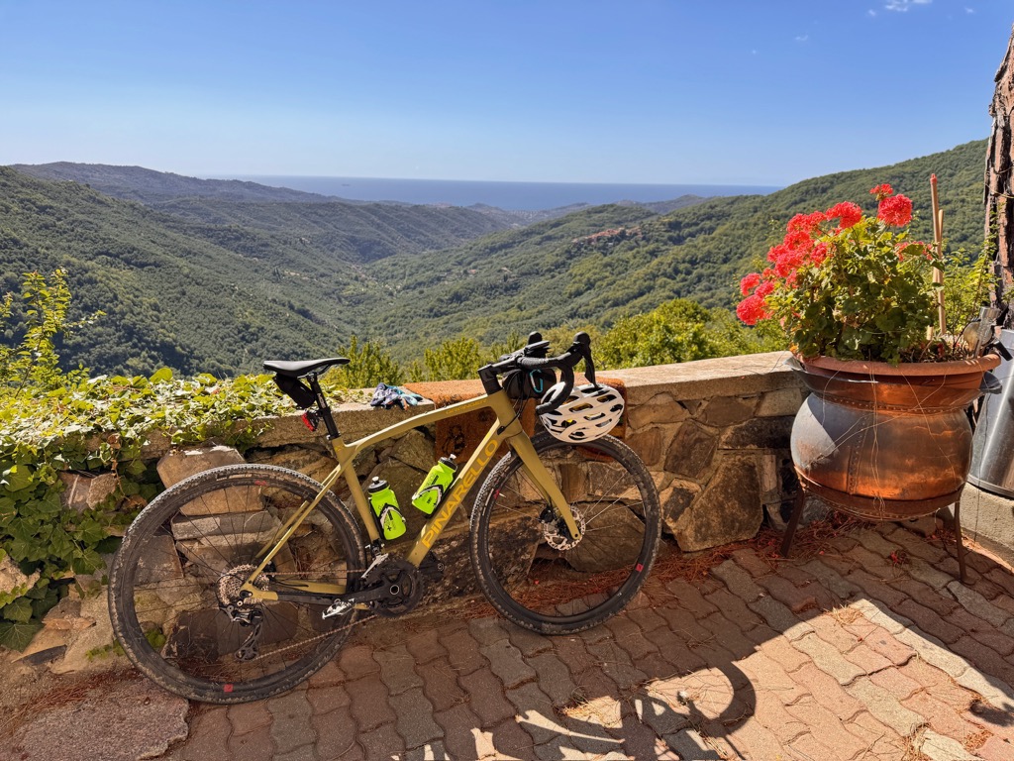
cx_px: 507
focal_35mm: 24
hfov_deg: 71.6
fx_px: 703
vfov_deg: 56.8
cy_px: 380
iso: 80
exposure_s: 1/980
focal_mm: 6.76
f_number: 1.78
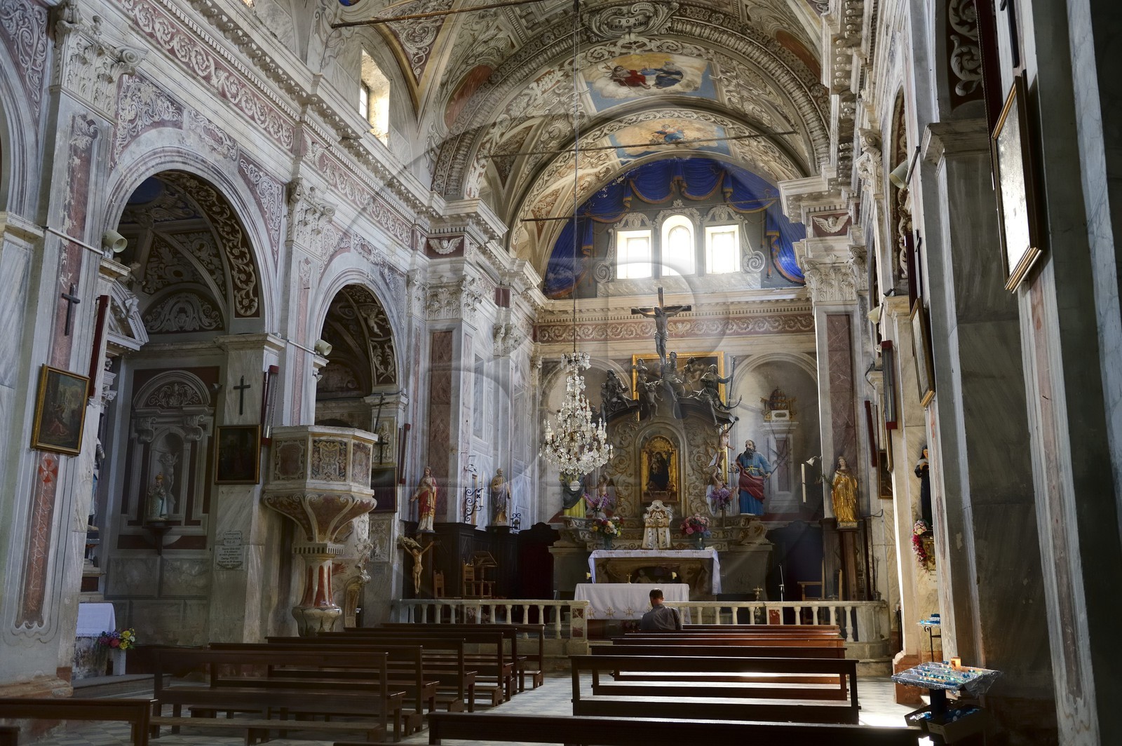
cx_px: 561
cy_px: 373
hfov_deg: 54.5
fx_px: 1090
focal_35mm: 35
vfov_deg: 37.8
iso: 1600
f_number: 4
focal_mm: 35
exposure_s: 1/50
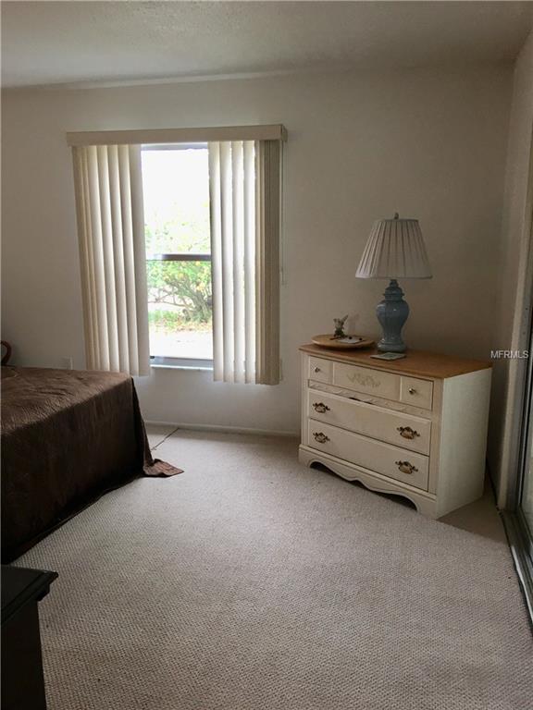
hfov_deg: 48.2
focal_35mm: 29
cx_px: 266
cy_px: 355
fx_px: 595
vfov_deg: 61.7
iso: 32
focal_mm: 4.15
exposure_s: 1/15
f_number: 2.2
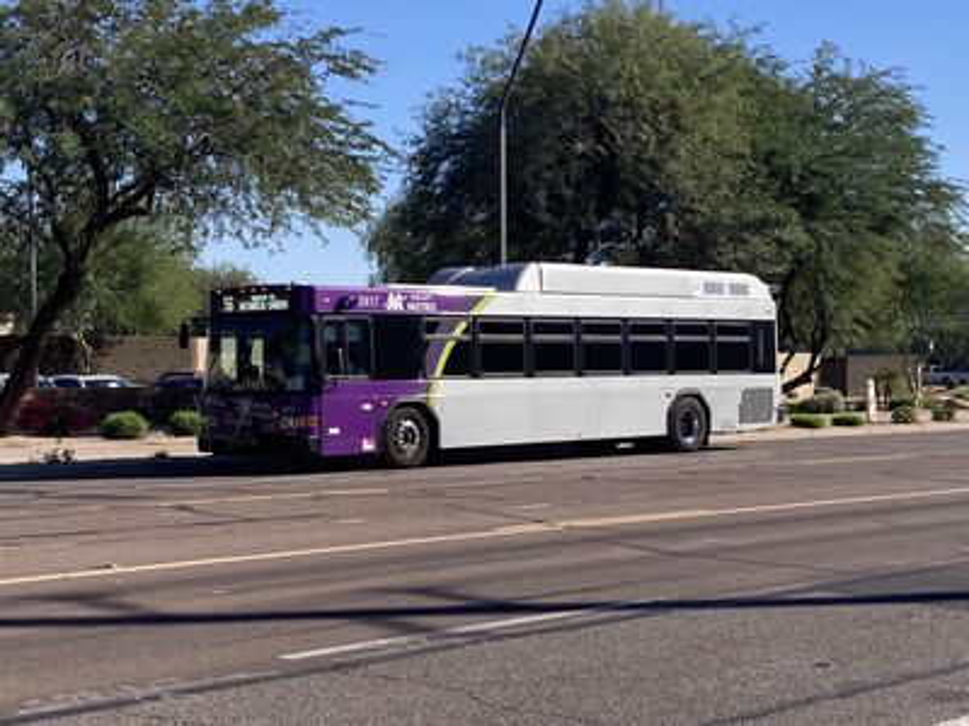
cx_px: 484
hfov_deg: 63.4
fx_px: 784
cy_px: 363
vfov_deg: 49.7
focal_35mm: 28
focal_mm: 3.99
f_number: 1.8
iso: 20
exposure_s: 1/2024
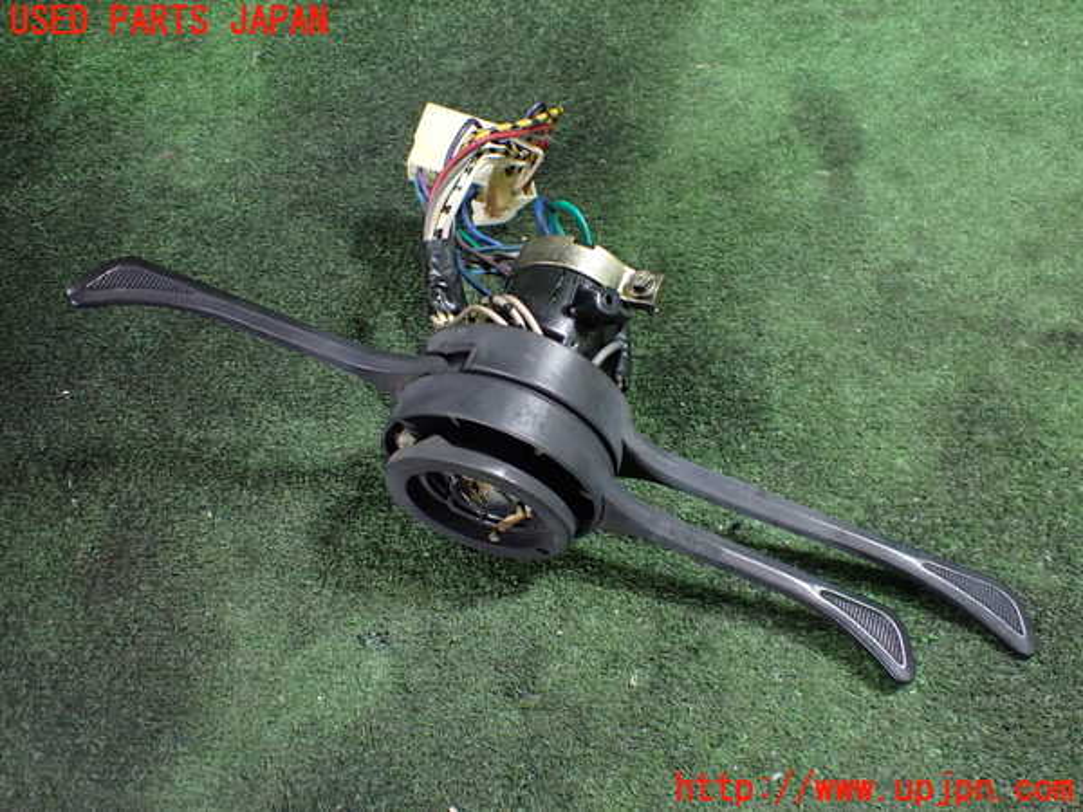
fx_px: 939
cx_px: 542
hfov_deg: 60.0
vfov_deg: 46.8
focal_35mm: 30
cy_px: 406
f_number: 2.3
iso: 800
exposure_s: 1/60
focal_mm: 5.4
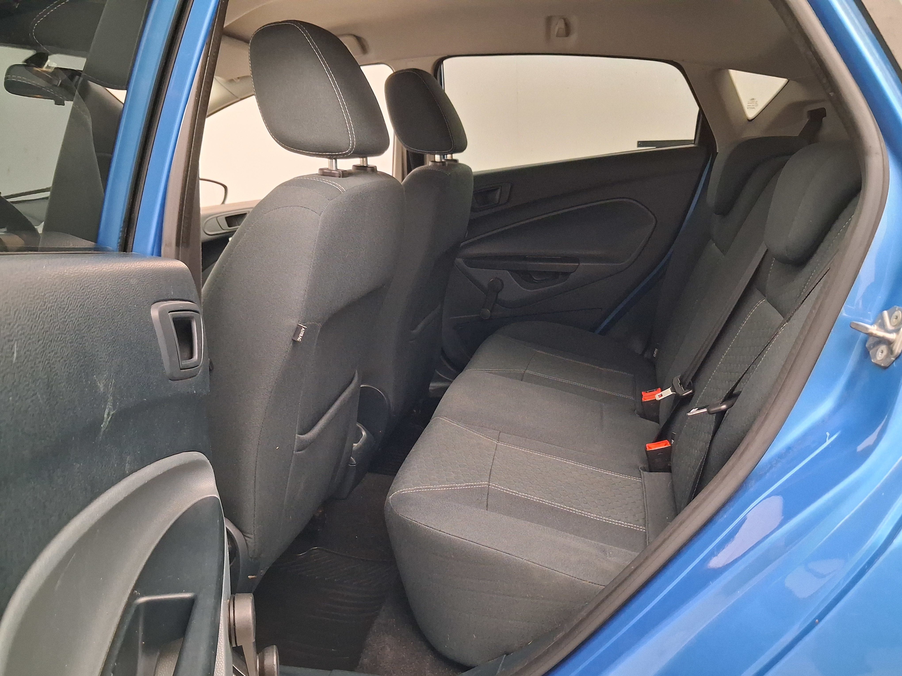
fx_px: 704
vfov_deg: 51.4
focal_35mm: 27
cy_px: 338
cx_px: 451
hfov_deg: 65.3
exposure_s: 1/20
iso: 1000
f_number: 1.8
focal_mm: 4
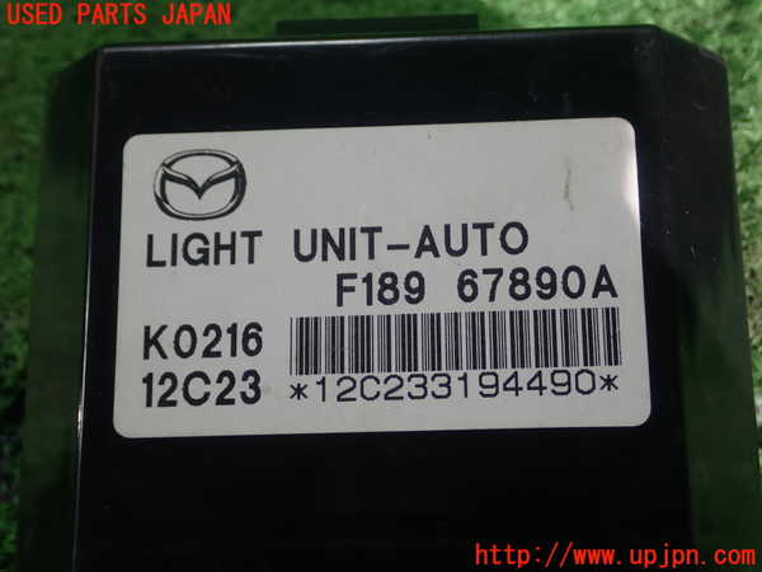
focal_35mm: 57
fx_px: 1255
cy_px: 286
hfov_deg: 33.8
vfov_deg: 25.7
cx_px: 381
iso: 125
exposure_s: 1/100
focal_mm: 10.29
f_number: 3.5
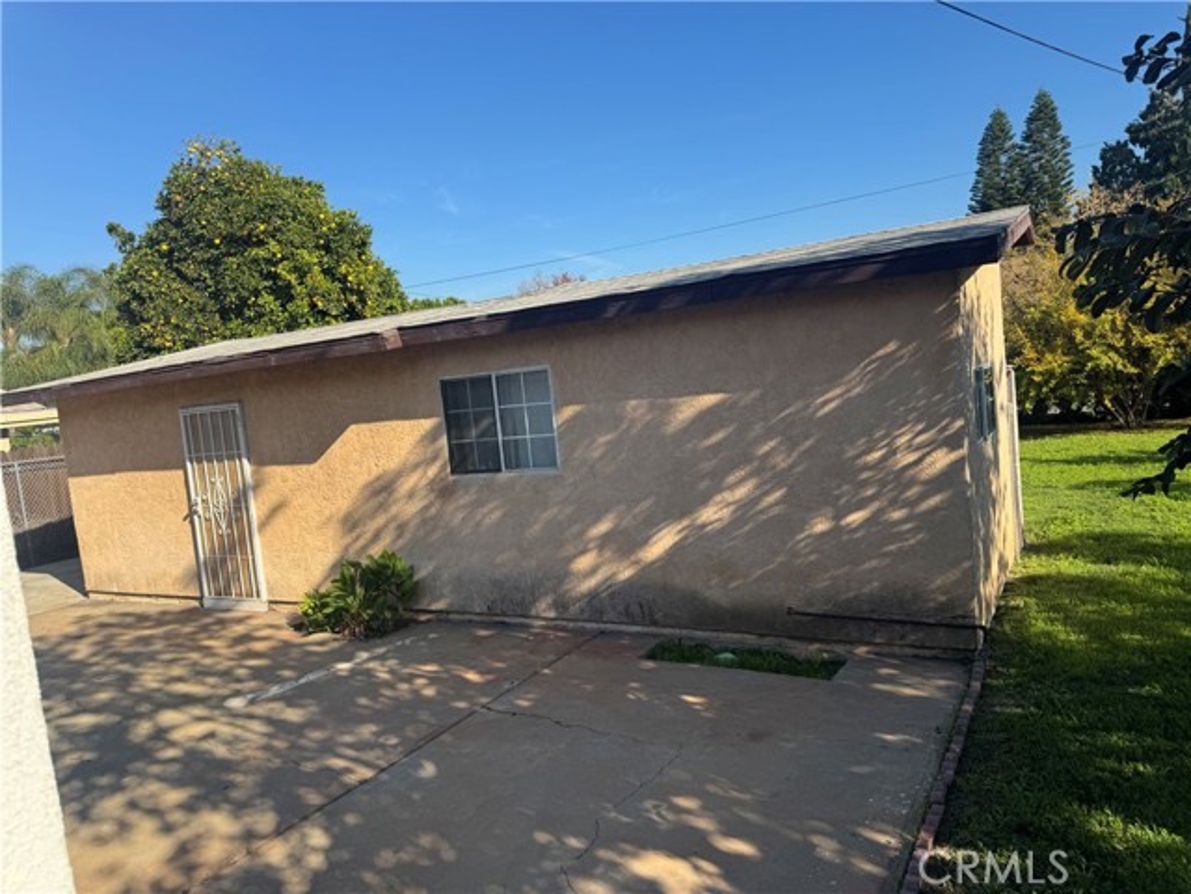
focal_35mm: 24
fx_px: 826
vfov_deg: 56.8
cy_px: 447
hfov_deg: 71.6
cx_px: 596
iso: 80
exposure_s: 1/3096
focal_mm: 6.76
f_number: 1.78
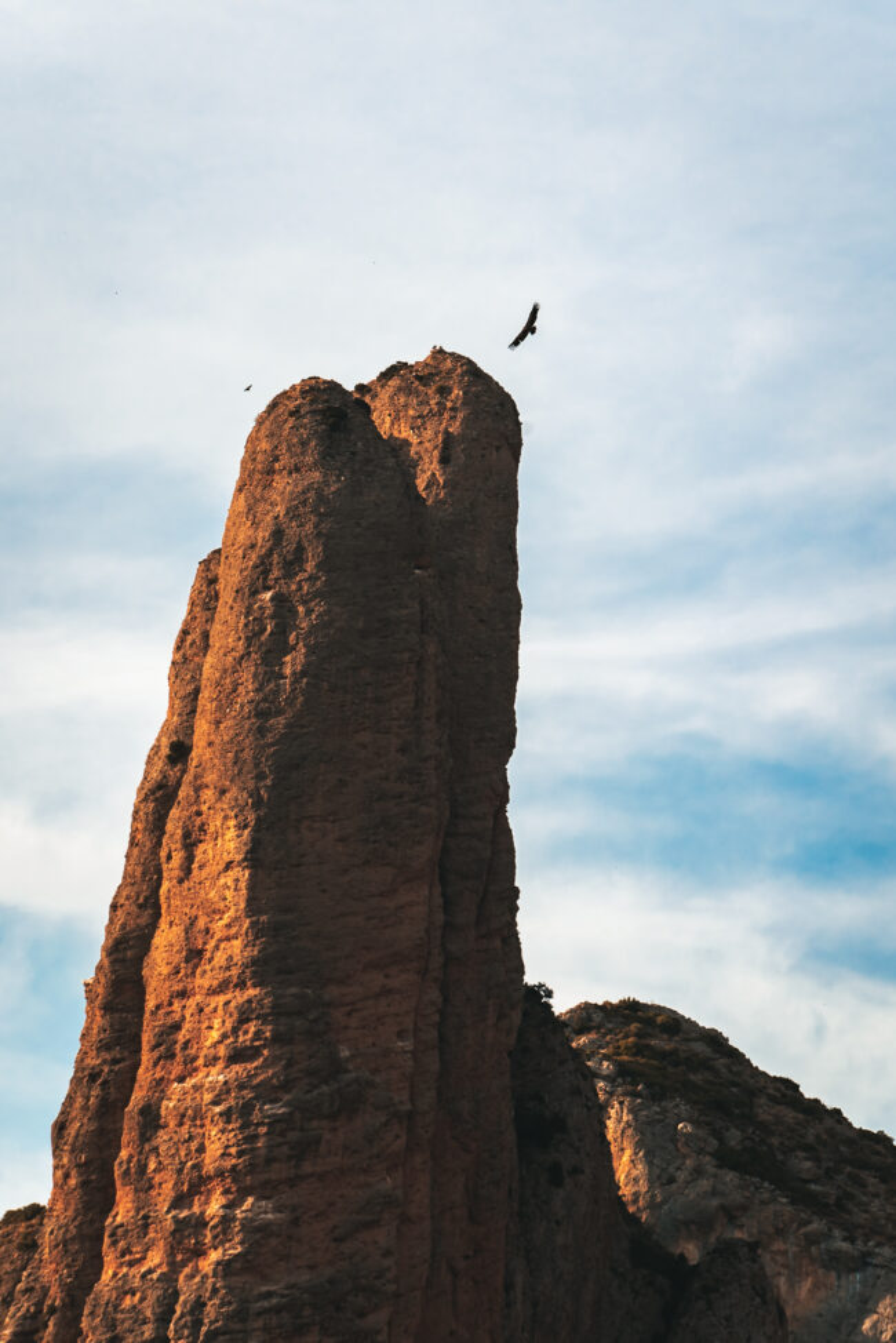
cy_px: 672
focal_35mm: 200
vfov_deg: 10.3
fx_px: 7461
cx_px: 448
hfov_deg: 6.9
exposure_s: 1/320
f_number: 9
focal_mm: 200
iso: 100
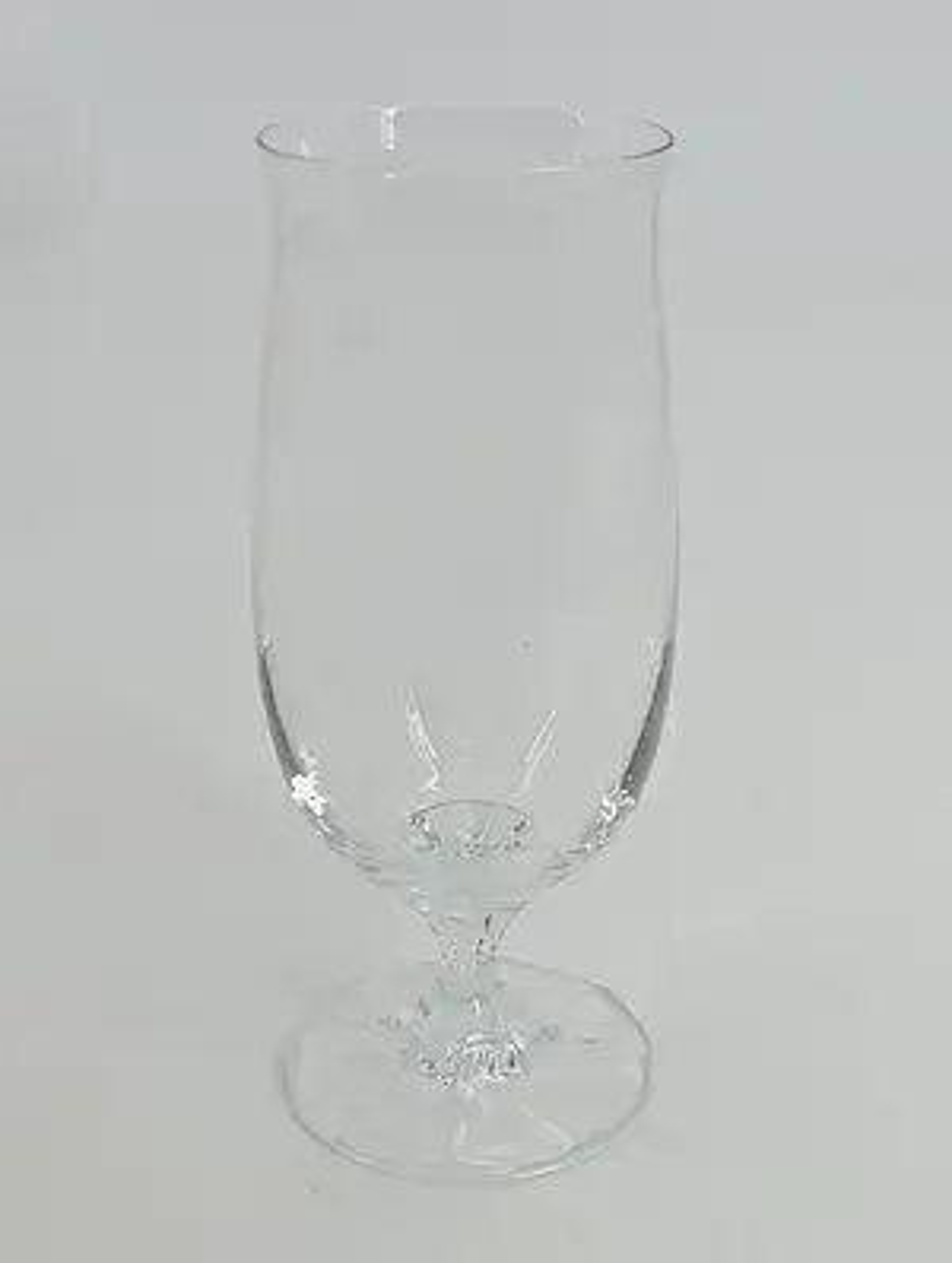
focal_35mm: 28
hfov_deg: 49.9
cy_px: 632
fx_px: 1023
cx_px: 476
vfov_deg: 63.4
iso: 54
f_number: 1.8
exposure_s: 1/110
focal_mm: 4.22
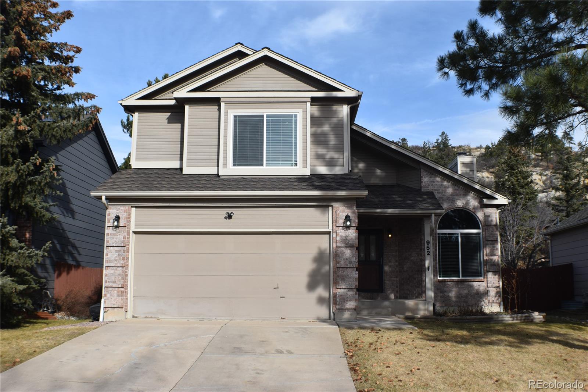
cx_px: 294
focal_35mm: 48
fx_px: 784
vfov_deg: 28.1
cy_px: 196
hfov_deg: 41.1
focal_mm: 32
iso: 200
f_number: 9
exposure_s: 1/320
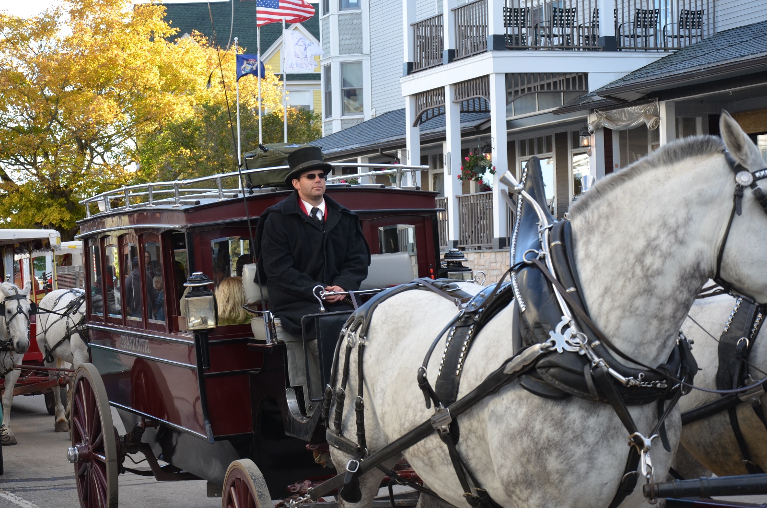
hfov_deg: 26.0
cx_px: 384
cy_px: 254
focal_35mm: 78
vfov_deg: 17.4
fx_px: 1658
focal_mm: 52
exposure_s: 1/160
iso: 200
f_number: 6.3
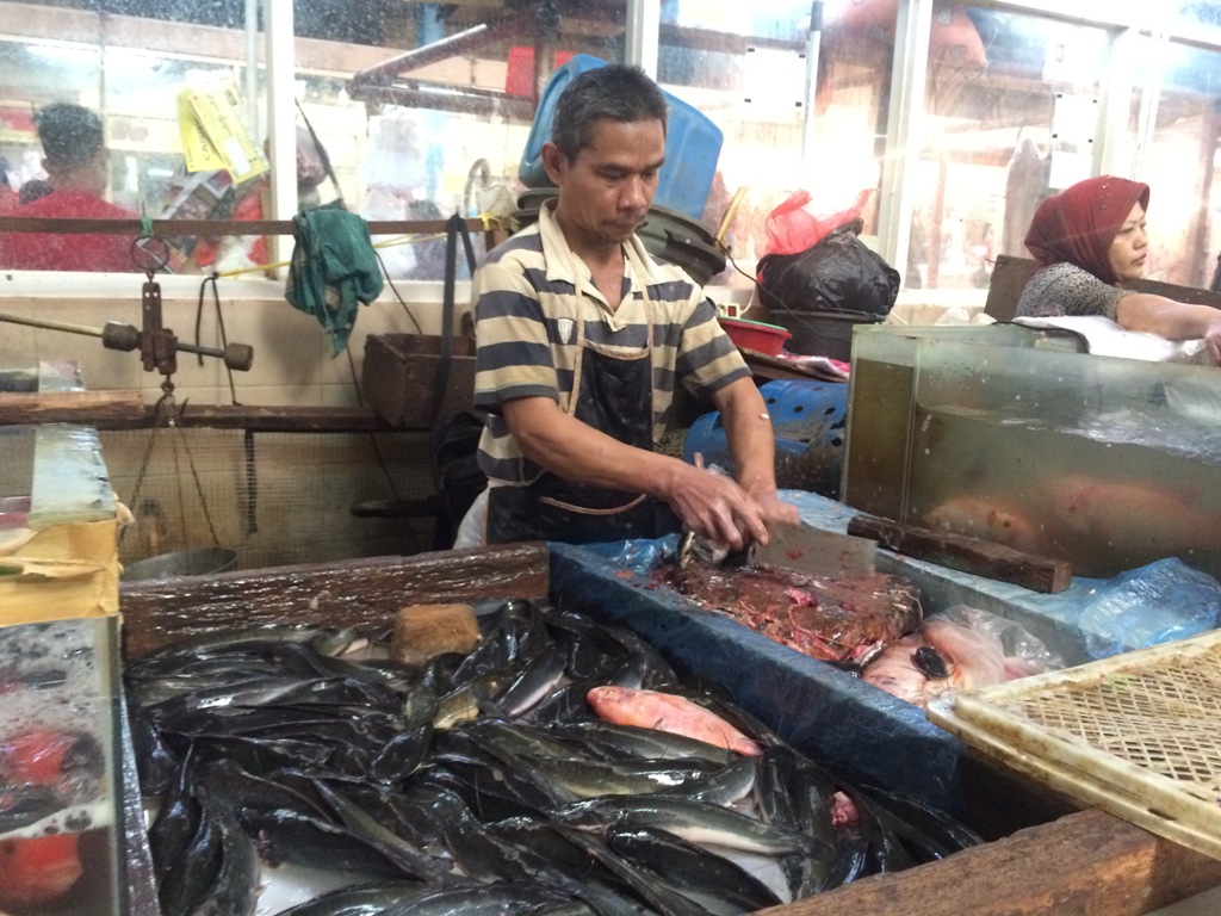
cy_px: 458
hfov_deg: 61.7
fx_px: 1023
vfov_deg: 48.2
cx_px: 610
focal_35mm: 29
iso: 320
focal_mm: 4.15
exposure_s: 1/17
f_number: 2.2
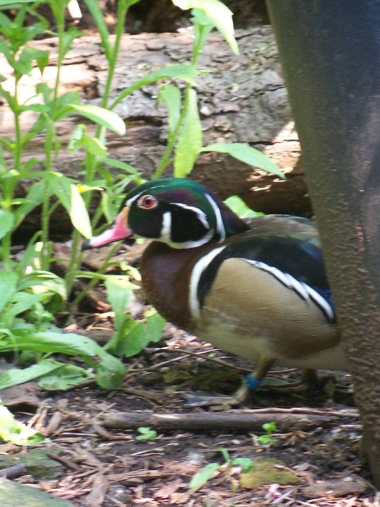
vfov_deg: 6.0
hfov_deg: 4.5
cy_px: 254
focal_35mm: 330
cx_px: 212
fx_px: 4832
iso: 250
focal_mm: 43.8
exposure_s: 1/60
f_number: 4.4
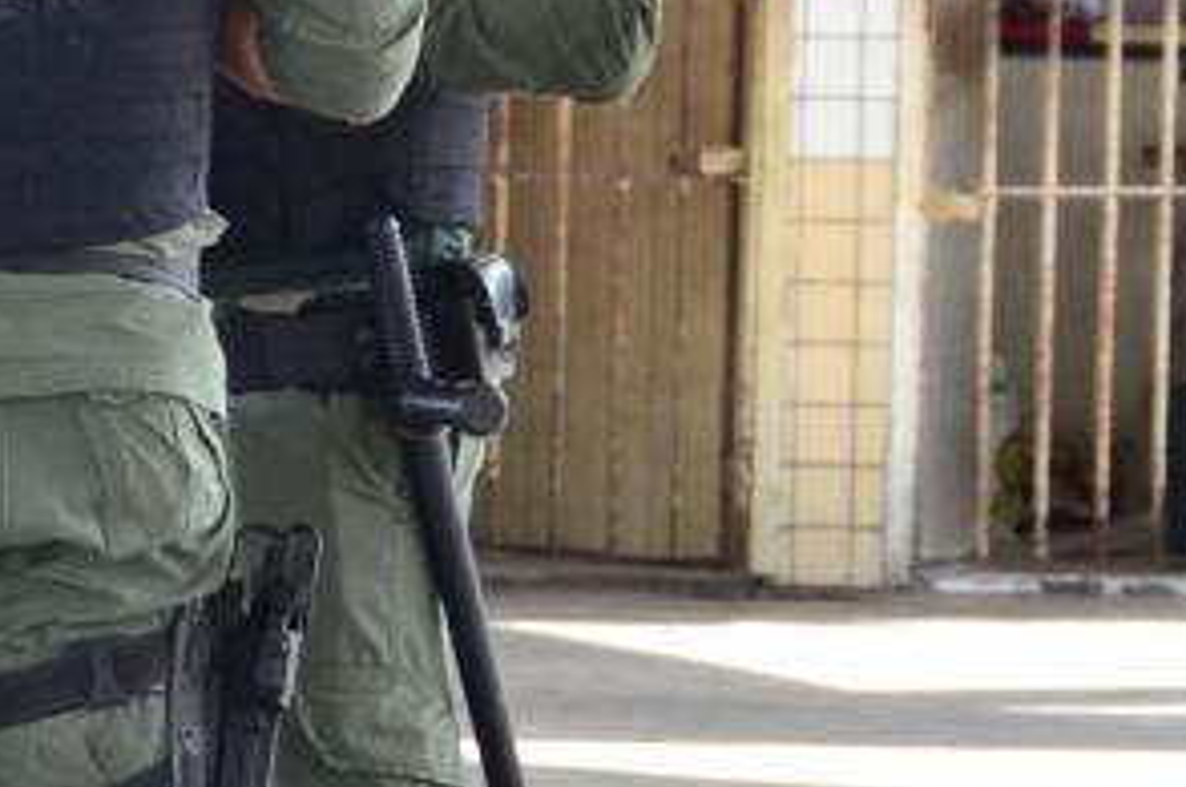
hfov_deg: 3.7
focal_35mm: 552
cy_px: 355
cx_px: -452
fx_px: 18147
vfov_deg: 2.5
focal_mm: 105
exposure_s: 1/160
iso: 1000
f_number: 13
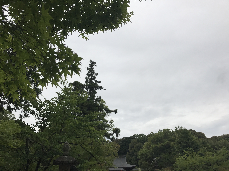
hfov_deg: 63.4
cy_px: 86
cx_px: 114
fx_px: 185
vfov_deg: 49.7
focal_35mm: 28
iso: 20
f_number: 1.8
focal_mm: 3.99
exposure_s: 1/5650
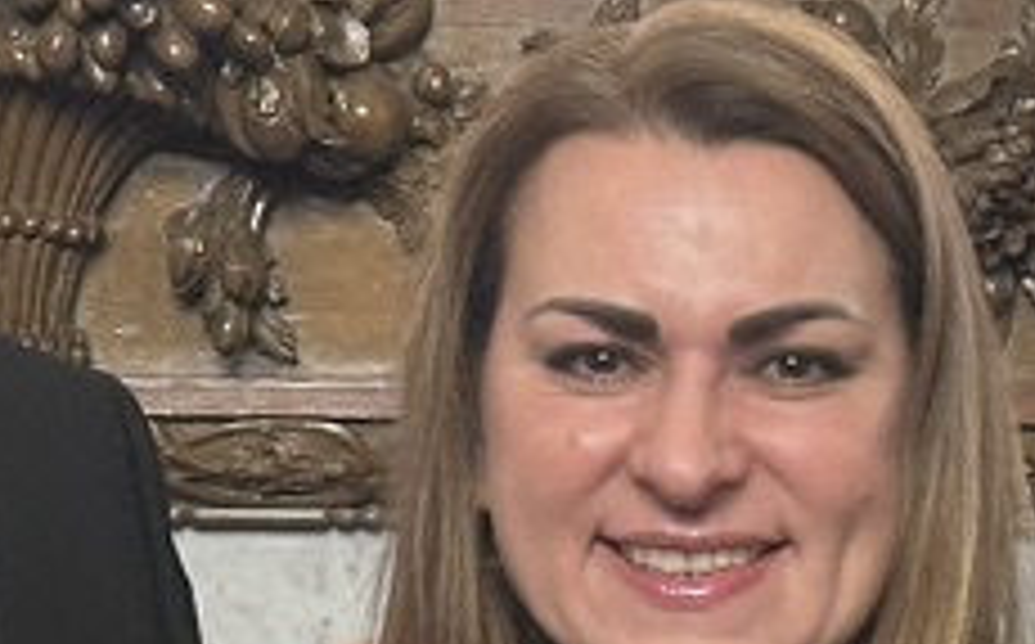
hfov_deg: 9.2
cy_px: 248
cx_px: -58
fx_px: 6394
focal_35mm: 227
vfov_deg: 5.8
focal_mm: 6.86
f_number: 1.78
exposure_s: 1/39
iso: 320
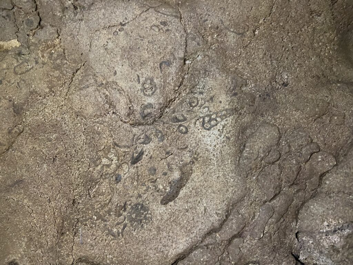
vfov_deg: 53.1
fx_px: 265
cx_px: 176
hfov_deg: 67.3
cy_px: 132
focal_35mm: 26
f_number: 1.8
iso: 640
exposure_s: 1/30
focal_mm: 4.25
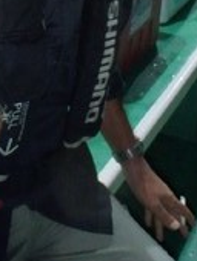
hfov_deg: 18.6
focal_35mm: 79
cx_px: 62
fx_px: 598
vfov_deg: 23.5
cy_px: -11
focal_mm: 5
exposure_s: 1/30
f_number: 3.9
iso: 400
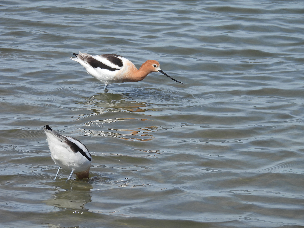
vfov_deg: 3.7
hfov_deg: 5.0
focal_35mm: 400
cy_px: 114
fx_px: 3513
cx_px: 152
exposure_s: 1/800
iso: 100
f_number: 5
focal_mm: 71.4
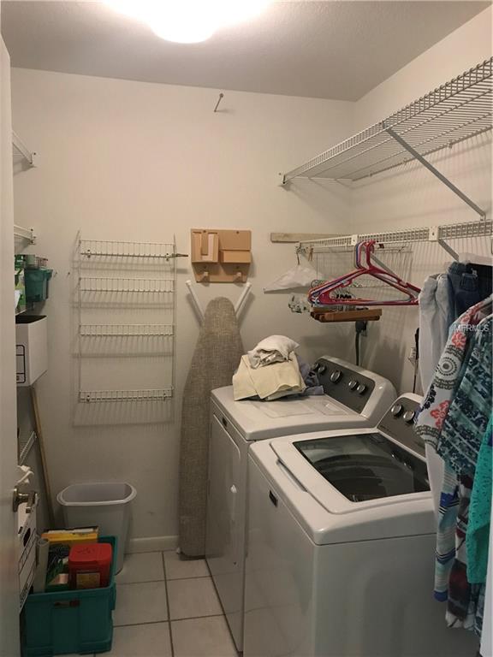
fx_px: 532
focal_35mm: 28
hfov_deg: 49.7
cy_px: 328
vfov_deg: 63.4
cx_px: 246
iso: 50
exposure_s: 1/15
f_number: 1.8
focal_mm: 3.99
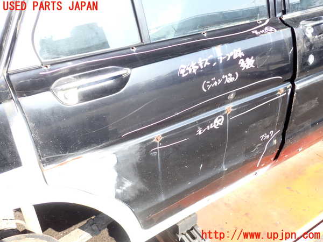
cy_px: 121
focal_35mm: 30
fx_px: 280
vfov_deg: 46.8
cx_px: 162
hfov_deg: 60.0
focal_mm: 5.4
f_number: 3.2
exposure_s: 1/160
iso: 100
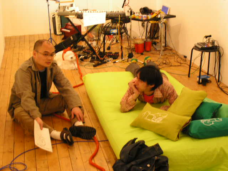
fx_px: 362
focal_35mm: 55
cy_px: 86
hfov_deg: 34.9
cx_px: 114
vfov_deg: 26.6
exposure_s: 1/6
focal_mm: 11.3
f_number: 3.5
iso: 200
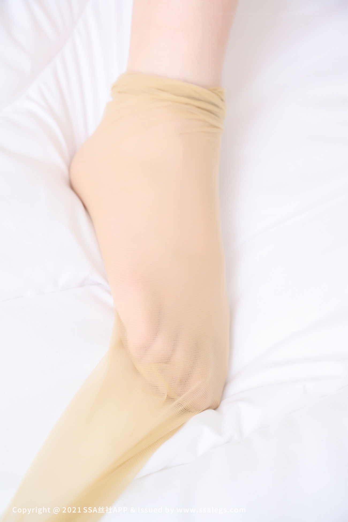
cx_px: 174
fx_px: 1015
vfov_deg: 28.8
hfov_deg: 19.5
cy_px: 261
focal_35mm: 70
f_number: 5.6
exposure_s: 1/160
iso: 500
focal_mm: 70
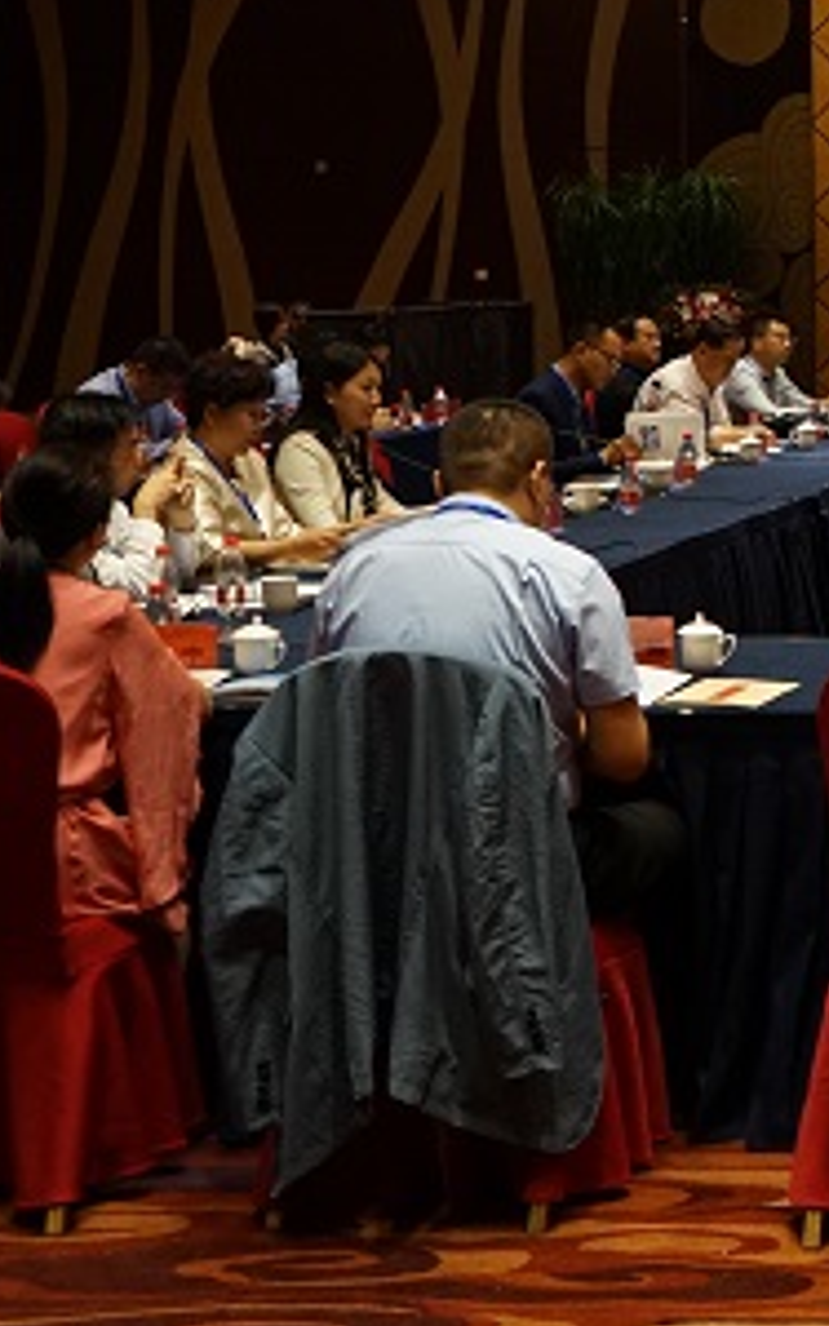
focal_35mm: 81
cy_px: 302
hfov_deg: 14.7
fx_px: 2927
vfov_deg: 25.2
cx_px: 1339
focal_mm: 34
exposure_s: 1/160
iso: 1600
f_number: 4
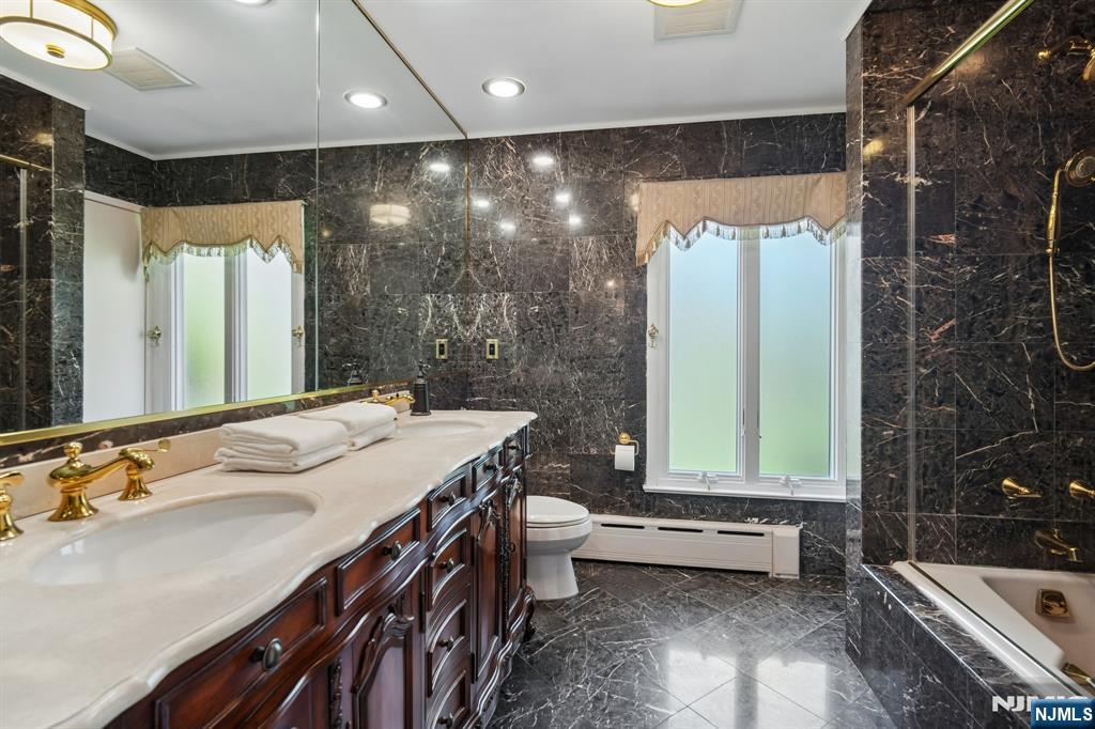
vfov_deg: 73.7
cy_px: 364
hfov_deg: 96.8
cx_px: 548
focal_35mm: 16
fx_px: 486
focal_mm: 16
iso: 400
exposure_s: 1/13
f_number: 8
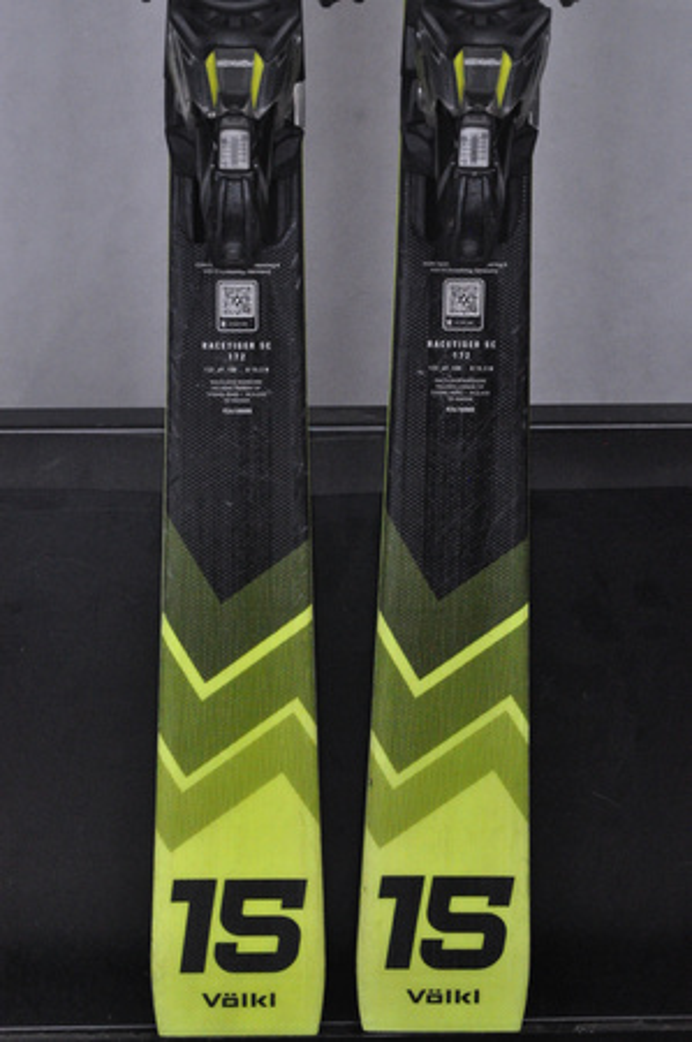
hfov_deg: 13.0
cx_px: 346
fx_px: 3034
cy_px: 521
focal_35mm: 105
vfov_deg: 19.5
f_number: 9.5
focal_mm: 70
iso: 3200
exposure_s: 1/125
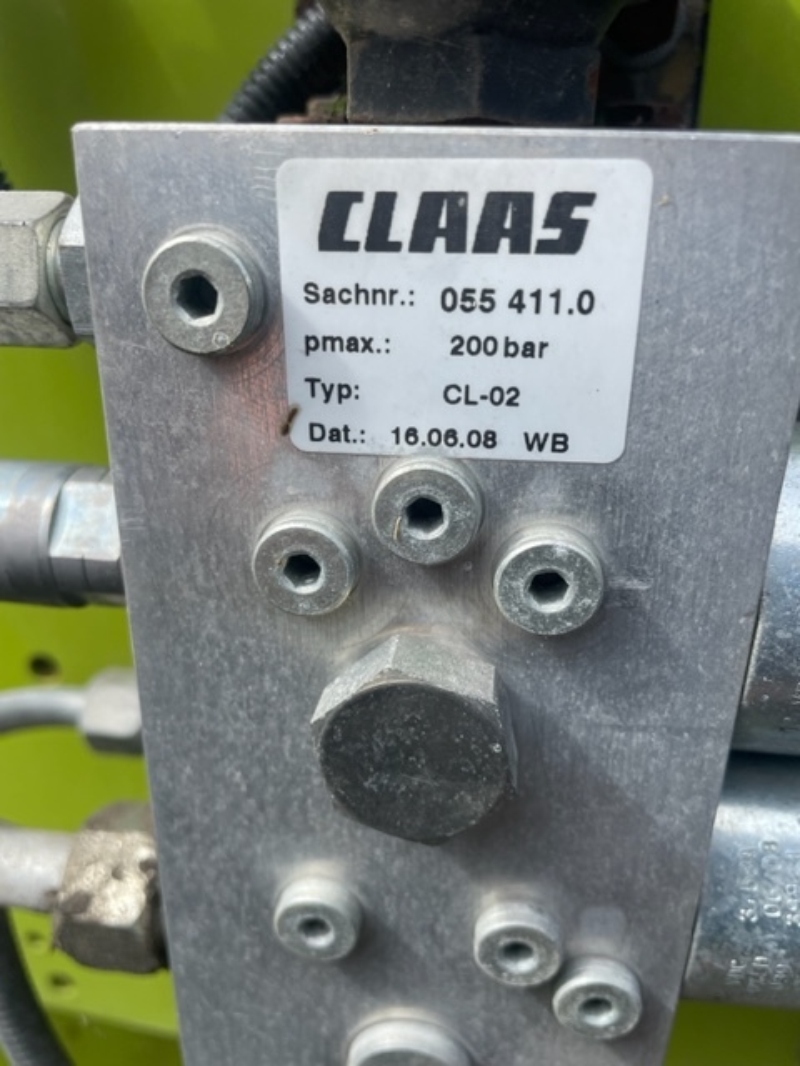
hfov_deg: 53.1
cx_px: 400
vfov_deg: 67.3
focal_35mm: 26
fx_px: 801
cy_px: 533
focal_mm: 4.2
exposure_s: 1/979
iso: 32
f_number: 1.6
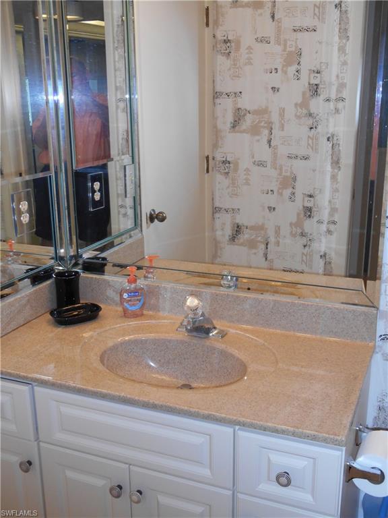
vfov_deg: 45.8
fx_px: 613
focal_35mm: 41
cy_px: 259
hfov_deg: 35.1
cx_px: 194
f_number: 3.9
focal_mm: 7.2
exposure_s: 1/30
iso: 200
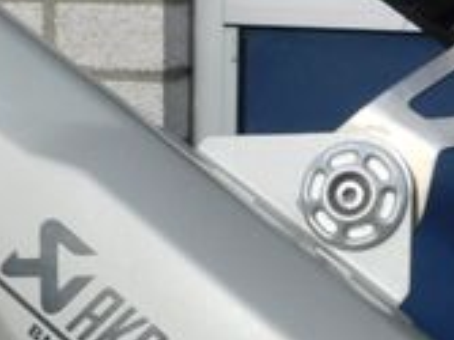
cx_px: 185
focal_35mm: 92
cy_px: 389
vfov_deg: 15.5
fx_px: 1206
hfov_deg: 21.3
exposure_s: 1/400
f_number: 6
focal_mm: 4.1
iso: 125
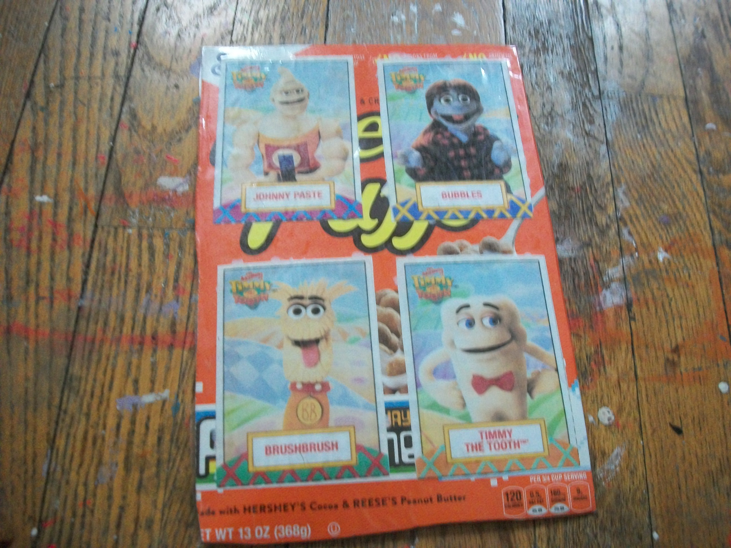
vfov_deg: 44.2
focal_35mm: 32
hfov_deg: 56.8
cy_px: 274
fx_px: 676
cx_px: 366
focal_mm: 5.7
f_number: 2.9
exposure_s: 1/10
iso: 400
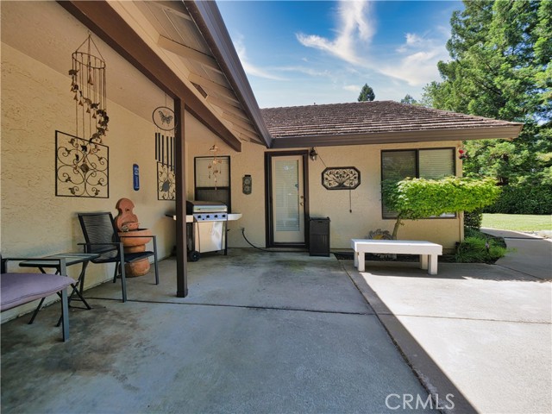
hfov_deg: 102.1
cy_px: 207
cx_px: 276
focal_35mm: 14
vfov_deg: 85.7
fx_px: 223
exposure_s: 1/400
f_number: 4.5
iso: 250
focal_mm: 7
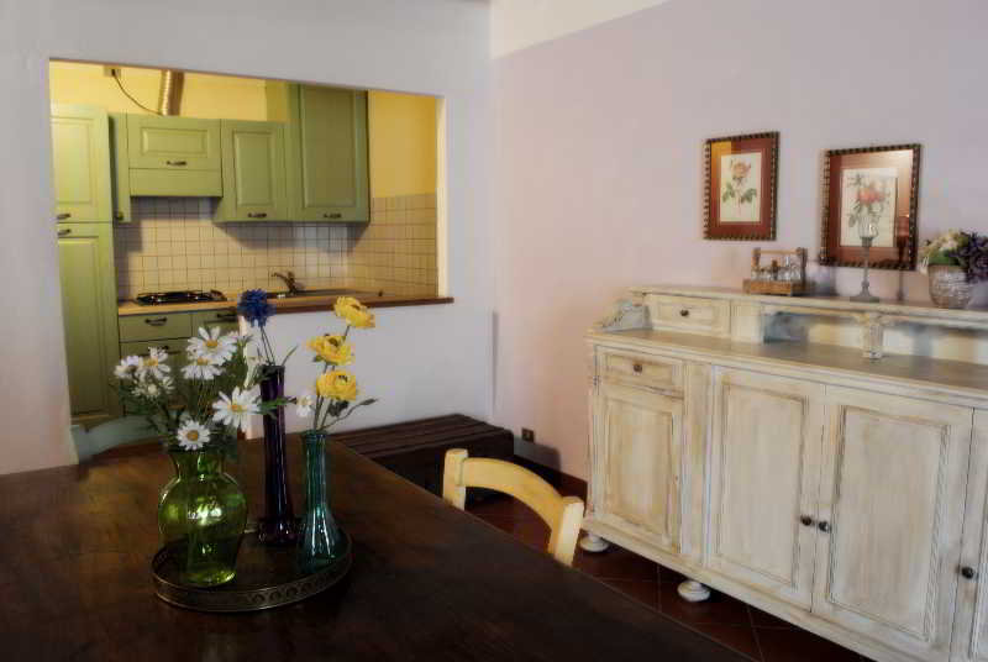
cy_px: 331
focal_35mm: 27
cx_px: 494
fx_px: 742
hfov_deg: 67.3
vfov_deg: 48.1
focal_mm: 18
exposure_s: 1.3
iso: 100
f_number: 8
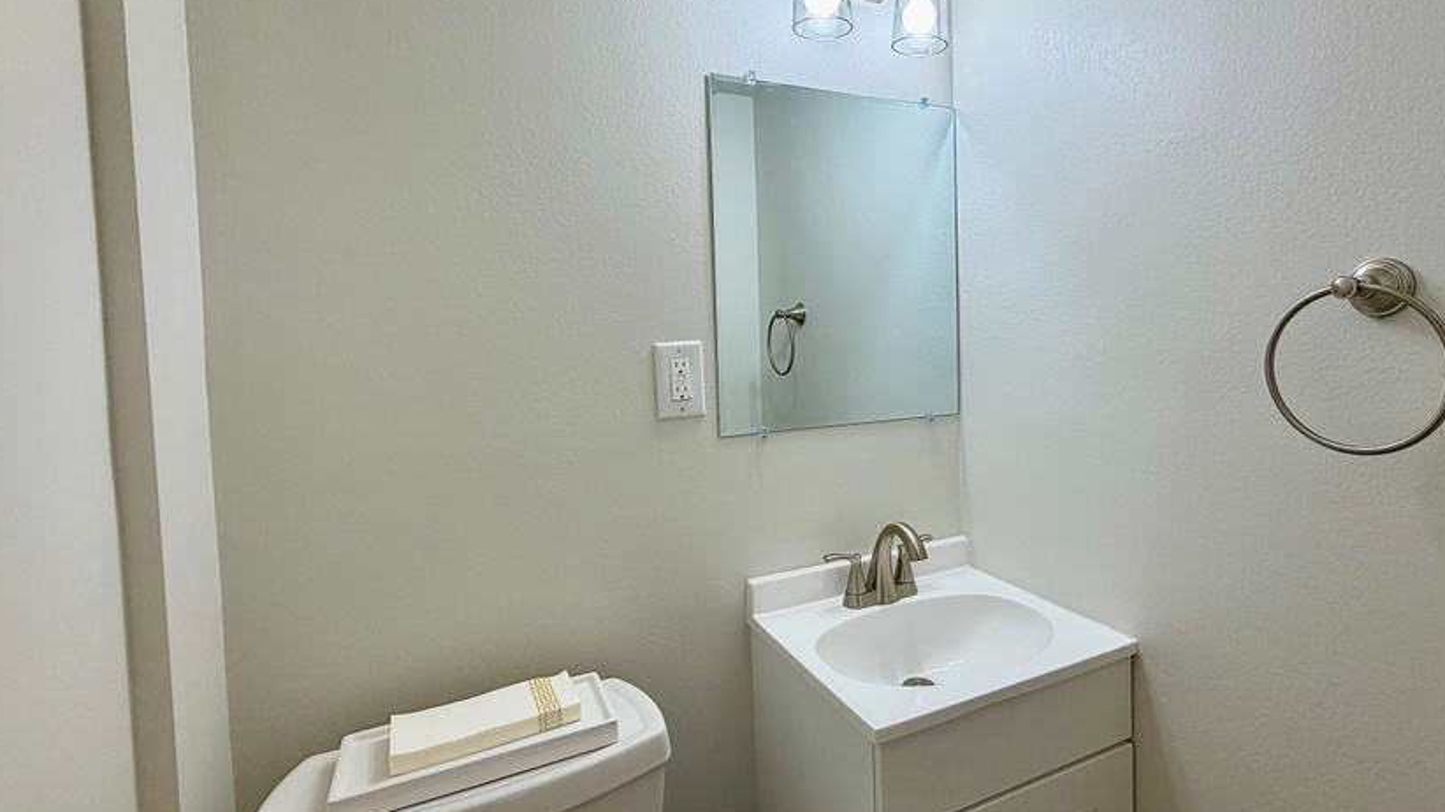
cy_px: 353
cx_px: 833
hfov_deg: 88.9
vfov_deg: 58.1
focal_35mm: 19
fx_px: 728
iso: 64
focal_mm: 2.22
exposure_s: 1/129
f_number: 2.2
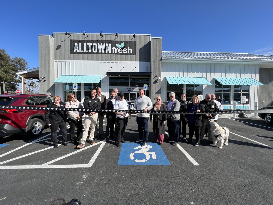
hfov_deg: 106.2
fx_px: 103
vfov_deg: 89.9
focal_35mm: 13
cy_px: 102
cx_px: 136
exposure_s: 1/1553
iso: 32
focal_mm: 1.57
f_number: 1.8
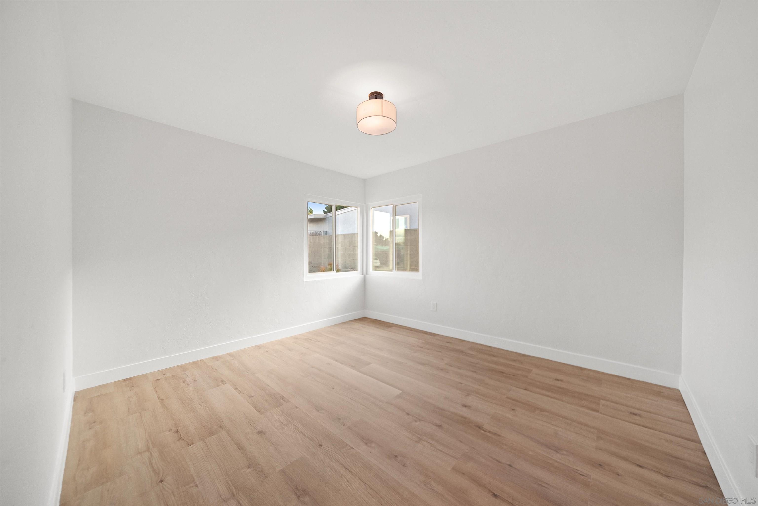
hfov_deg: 112.6
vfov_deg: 90.1
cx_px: 379
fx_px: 253
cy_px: 253
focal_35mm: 12
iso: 250
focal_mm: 12
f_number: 4
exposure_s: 1/10
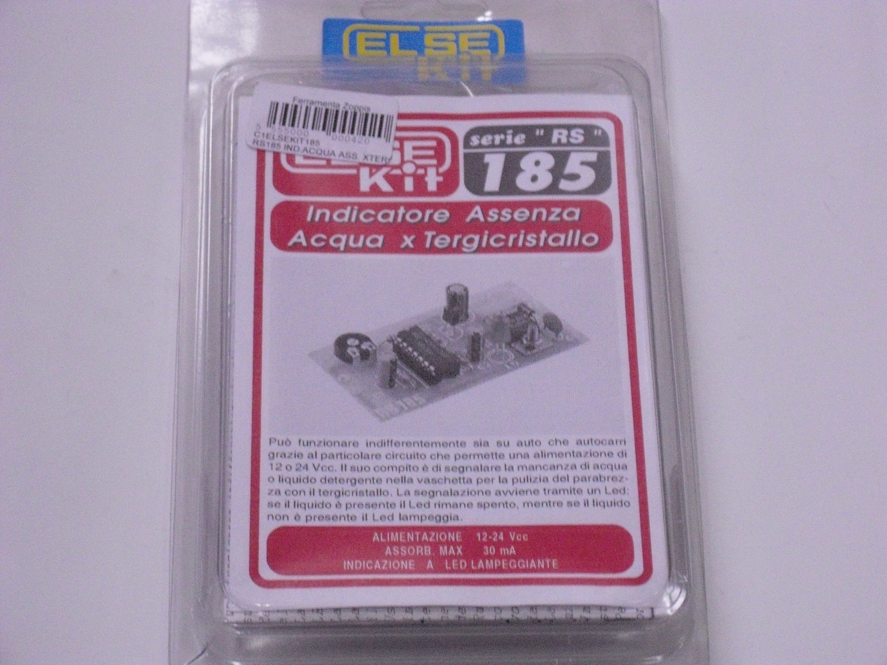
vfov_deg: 13.1
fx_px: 2896
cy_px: 332
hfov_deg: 17.4
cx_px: 444
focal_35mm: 113
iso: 800
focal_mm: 18.6
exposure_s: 1/40
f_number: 5.2
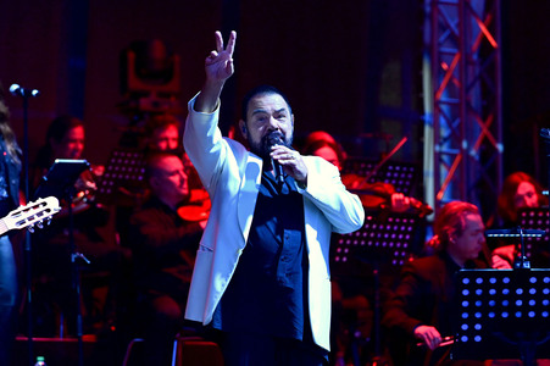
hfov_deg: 10.3
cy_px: 183
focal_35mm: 200
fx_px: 3053
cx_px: 275
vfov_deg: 6.9
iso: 3200
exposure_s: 1/250
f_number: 4.5
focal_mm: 200
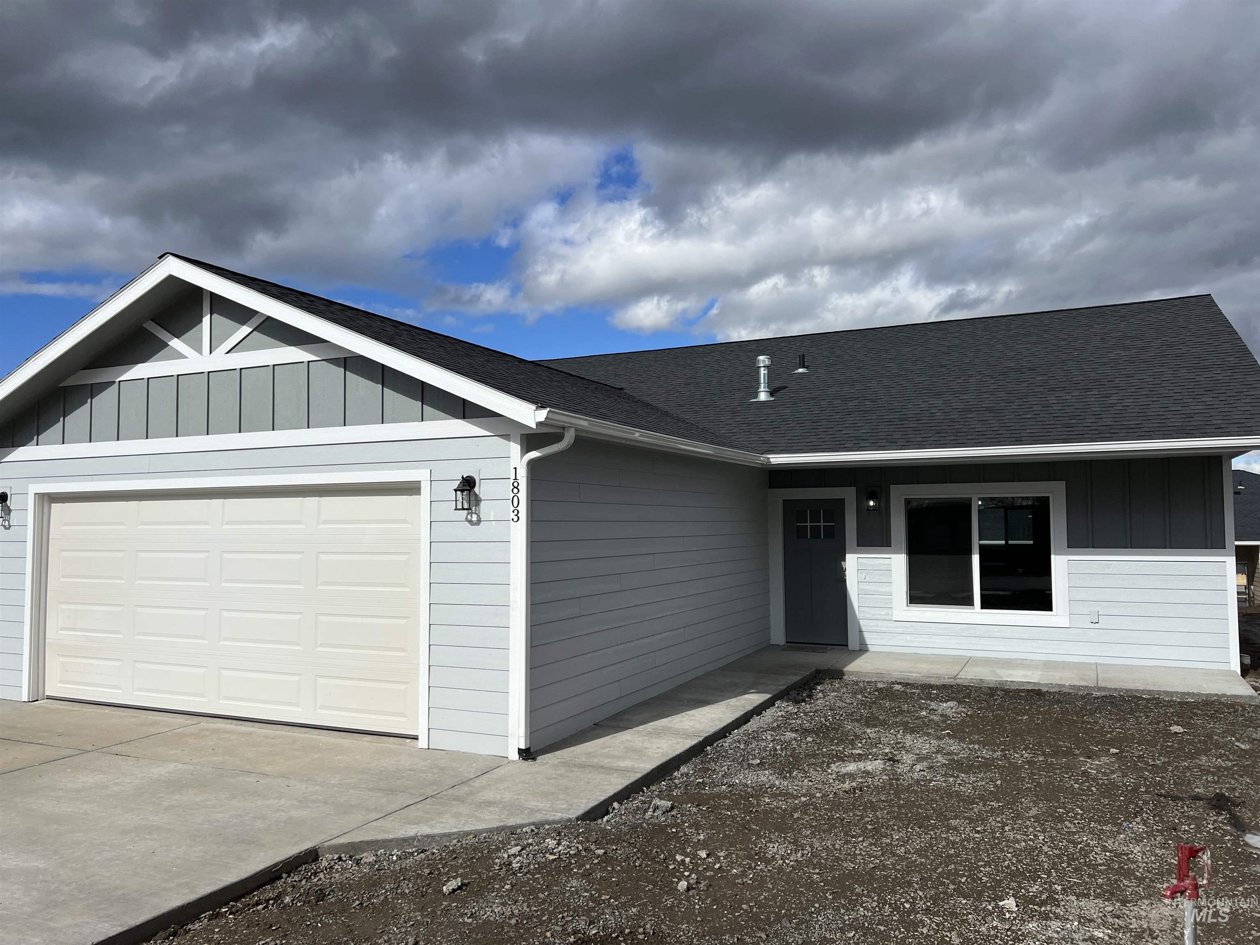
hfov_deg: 67.3
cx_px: 630
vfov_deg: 53.1
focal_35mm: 26
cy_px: 472
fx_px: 946
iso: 50
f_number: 1.5
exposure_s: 1/7463
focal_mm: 5.7
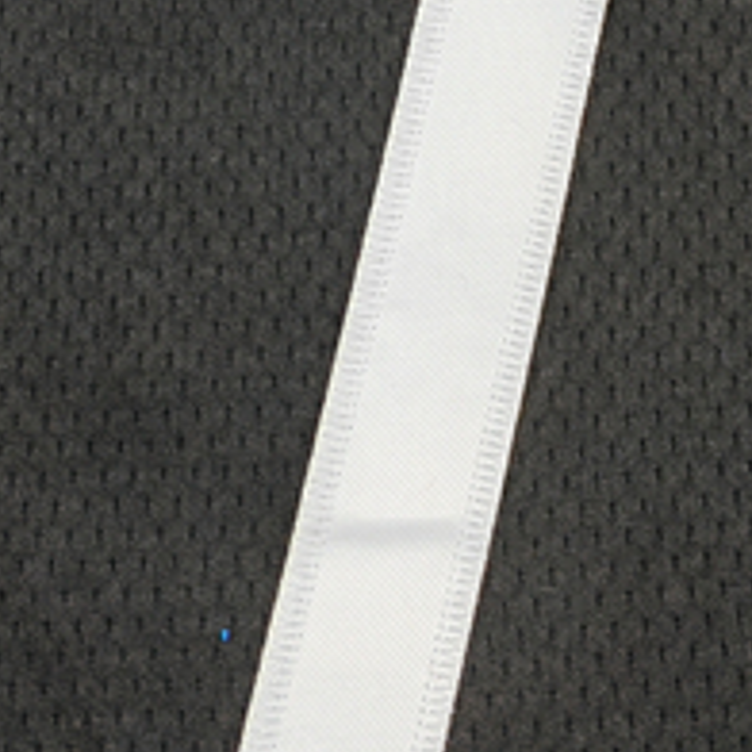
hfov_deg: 19.3
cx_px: 353
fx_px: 2212
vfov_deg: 18.5
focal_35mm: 90
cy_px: -96
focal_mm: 5.3
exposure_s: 1/100
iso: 80
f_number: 1.9
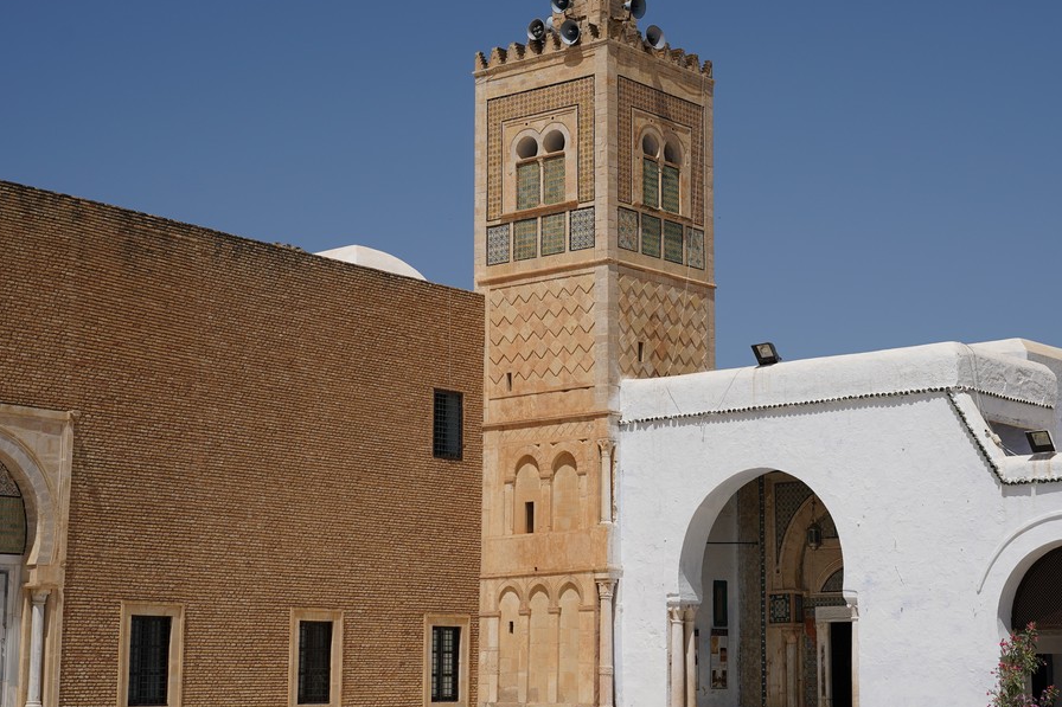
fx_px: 1976
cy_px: 364
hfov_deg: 30.0
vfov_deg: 20.3
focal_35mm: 67
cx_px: 654
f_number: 6.3
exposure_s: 1/1000
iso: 100
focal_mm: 50
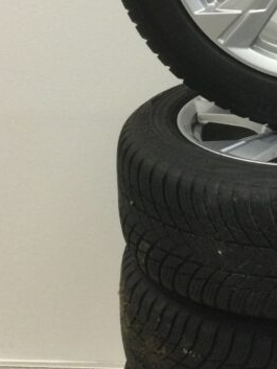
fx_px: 960
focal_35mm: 90
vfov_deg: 21.4
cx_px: 337
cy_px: 65
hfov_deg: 15.8
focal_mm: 3.3
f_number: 2.4
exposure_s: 1/33
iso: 125
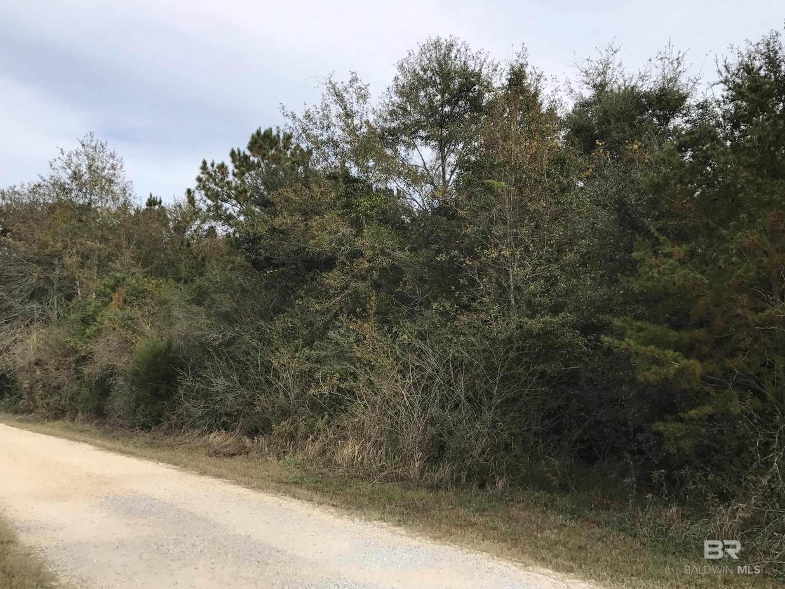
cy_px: 291
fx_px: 658
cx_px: 382
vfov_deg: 48.2
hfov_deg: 61.7
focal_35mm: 29
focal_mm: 3.99
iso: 20
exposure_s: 1/1808
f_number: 1.8
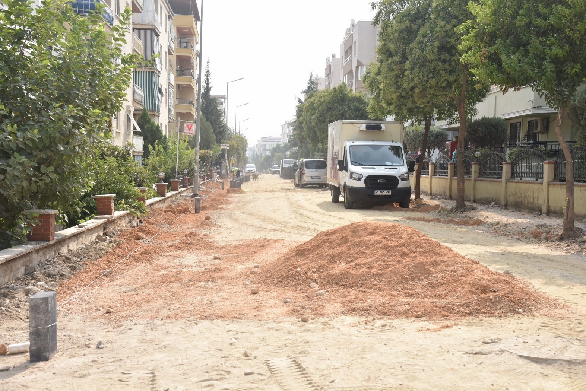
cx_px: 293
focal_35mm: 52
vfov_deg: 26.0
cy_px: 196
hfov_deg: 38.2
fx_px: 847
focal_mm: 52
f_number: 14
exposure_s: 1/800
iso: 640
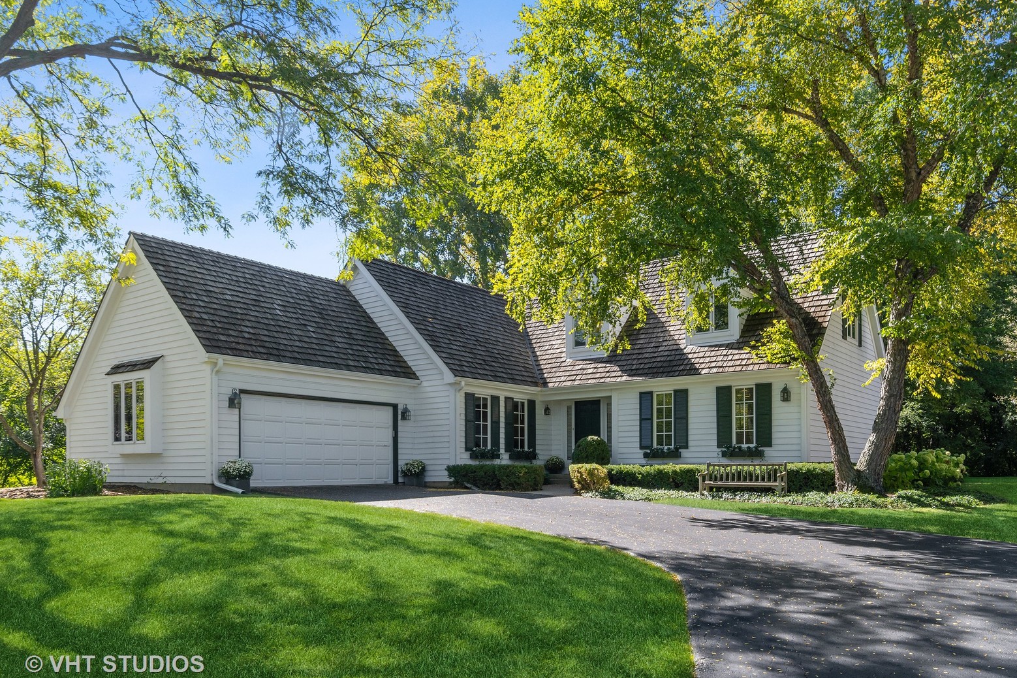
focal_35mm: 27
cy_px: 347
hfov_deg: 68.3
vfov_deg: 48.7
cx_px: 497
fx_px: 749
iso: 200
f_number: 10
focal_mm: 17
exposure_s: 1/160
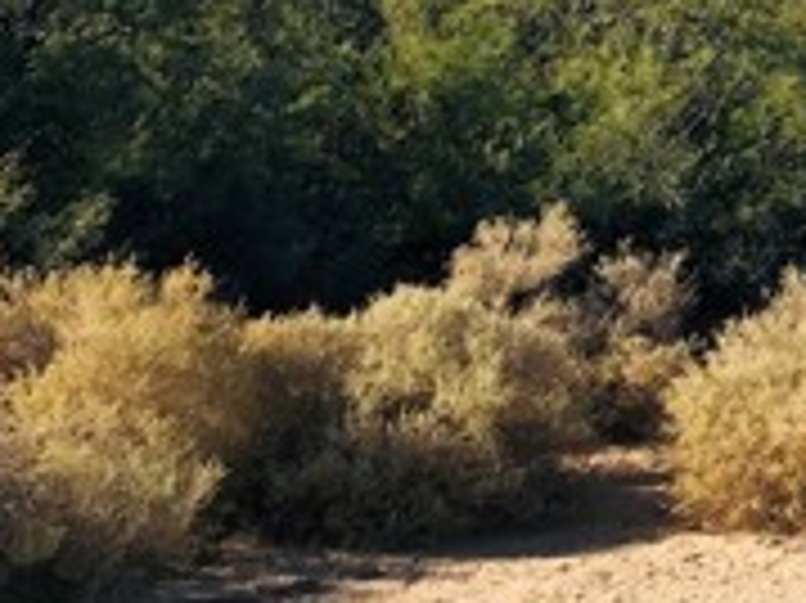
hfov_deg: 16.8
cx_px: 1373
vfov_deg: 14.2
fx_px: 2327
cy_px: -166
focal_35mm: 100
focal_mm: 4
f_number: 1.8
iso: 20
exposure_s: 1/2183
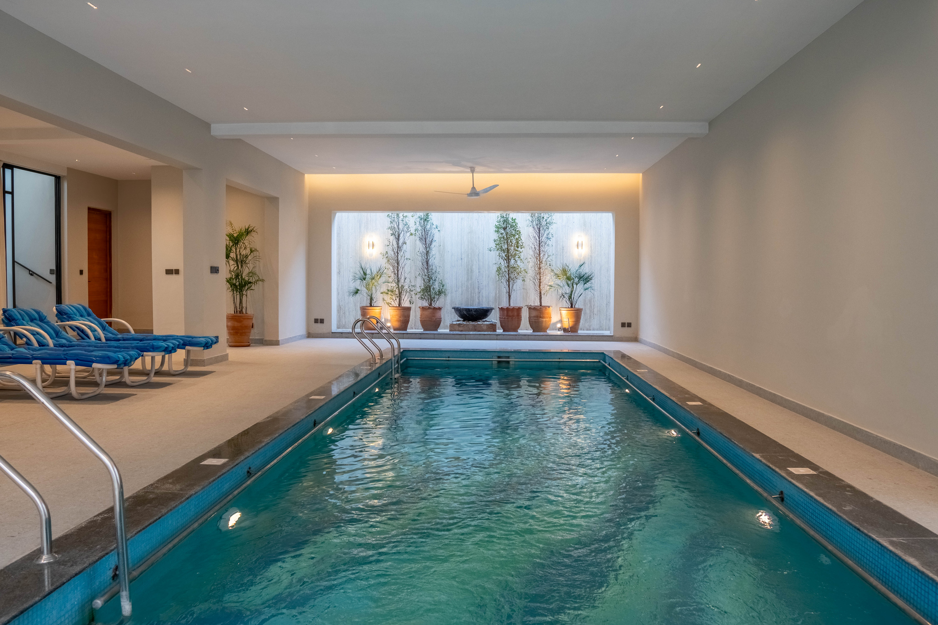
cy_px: 312
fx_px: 625
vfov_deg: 53.1
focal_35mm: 24
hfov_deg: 73.7
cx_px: 469
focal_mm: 16
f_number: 2.8
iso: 800
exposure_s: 1/4000
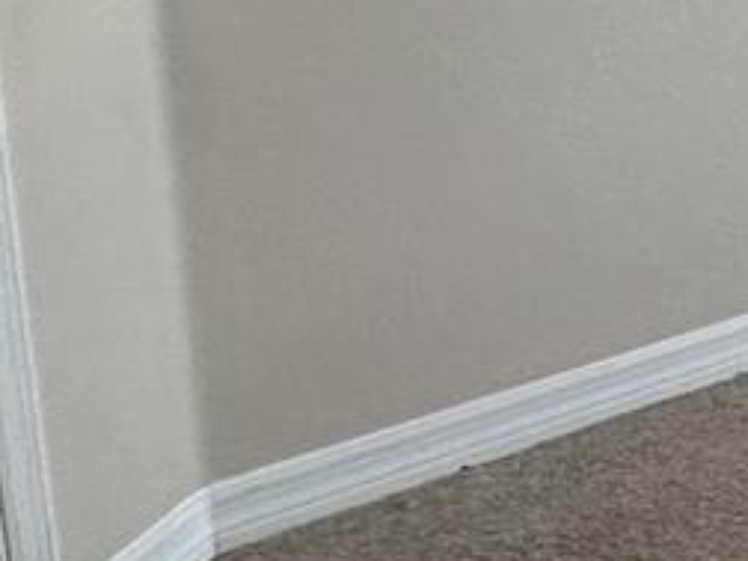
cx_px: 1754
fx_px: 1923
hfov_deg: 14.8
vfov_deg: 15.5
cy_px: -229
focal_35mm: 89
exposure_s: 1/99
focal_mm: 2.22
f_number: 2.2
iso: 80
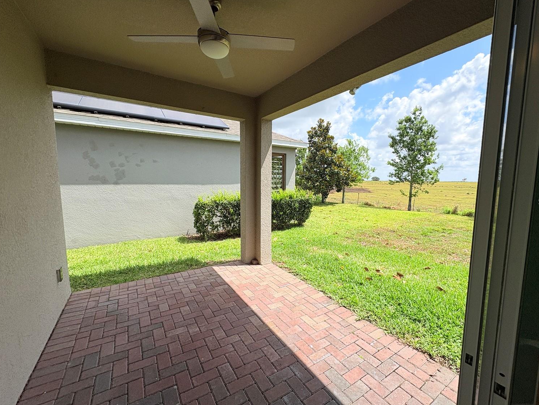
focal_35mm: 15
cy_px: 201
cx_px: 283
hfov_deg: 98.1
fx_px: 234
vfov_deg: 81.8
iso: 50
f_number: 2.2
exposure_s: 1/1927
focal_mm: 2.22
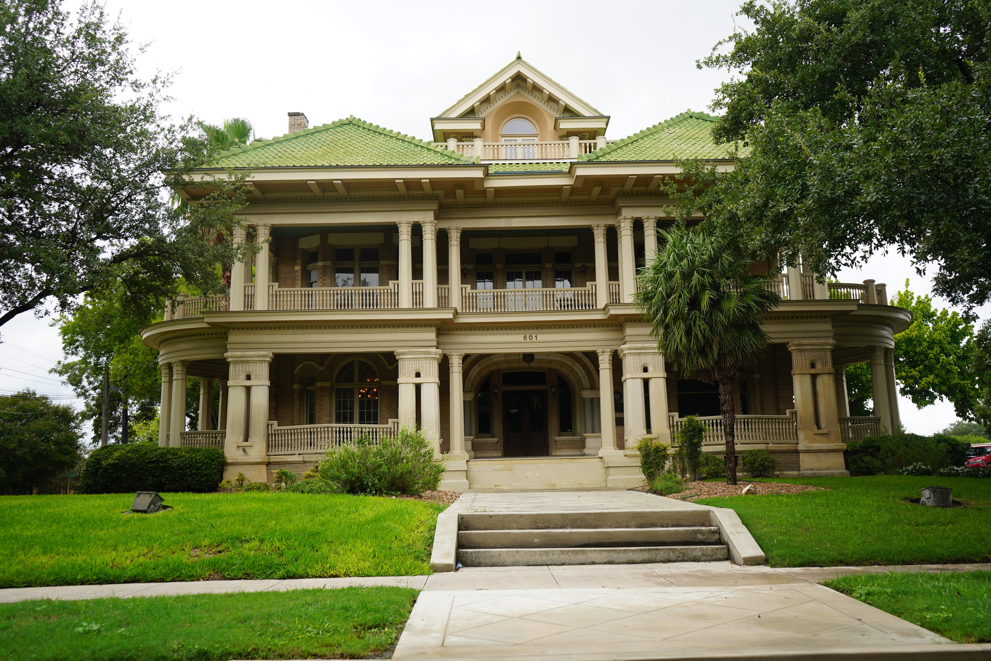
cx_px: 496
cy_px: 330
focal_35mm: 30
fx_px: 826
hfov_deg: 61.9
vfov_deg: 43.6
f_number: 5.6
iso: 100
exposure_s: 1/80
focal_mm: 30
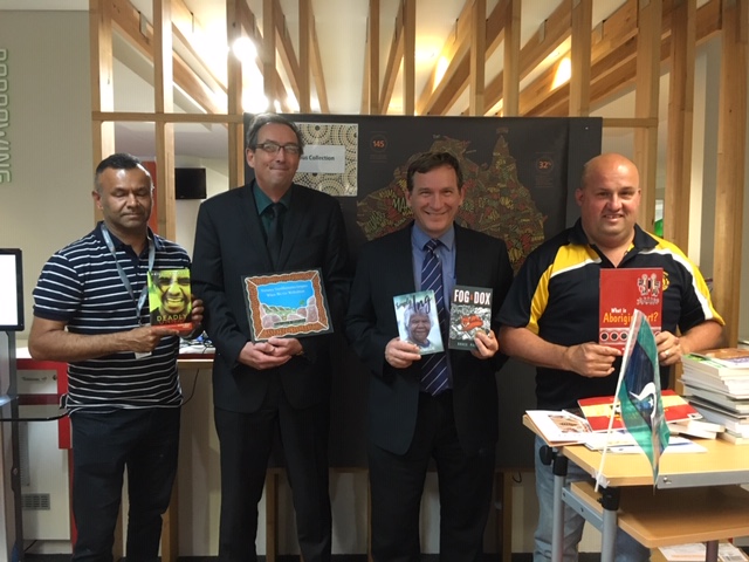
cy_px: 281
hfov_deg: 61.7
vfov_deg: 48.2
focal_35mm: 29
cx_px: 374
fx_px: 627
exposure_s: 1/25
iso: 200
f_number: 2.2
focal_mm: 4.15
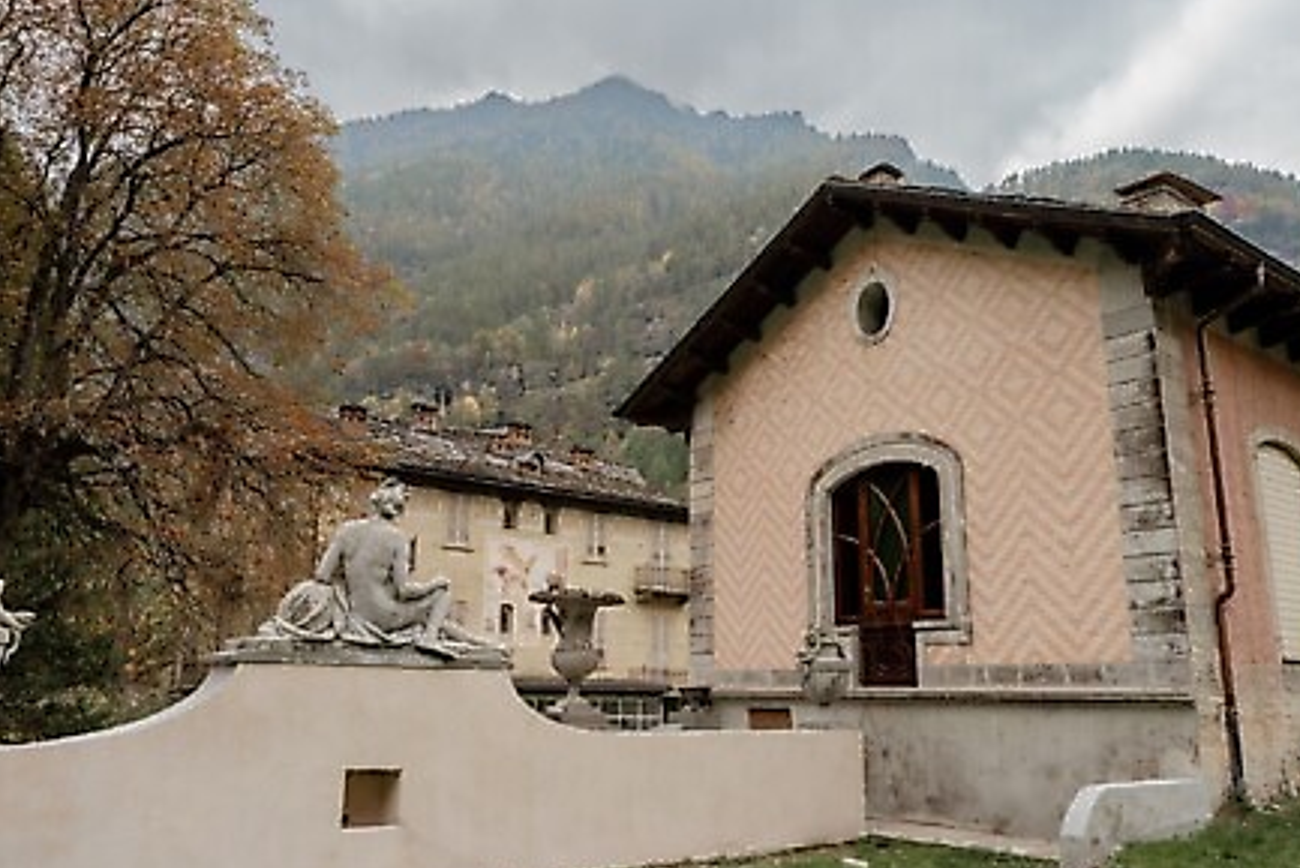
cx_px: 670
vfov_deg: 47.2
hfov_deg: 66.3
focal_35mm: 28
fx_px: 994
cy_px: 442
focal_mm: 26.5
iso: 160
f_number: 8
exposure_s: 1/125
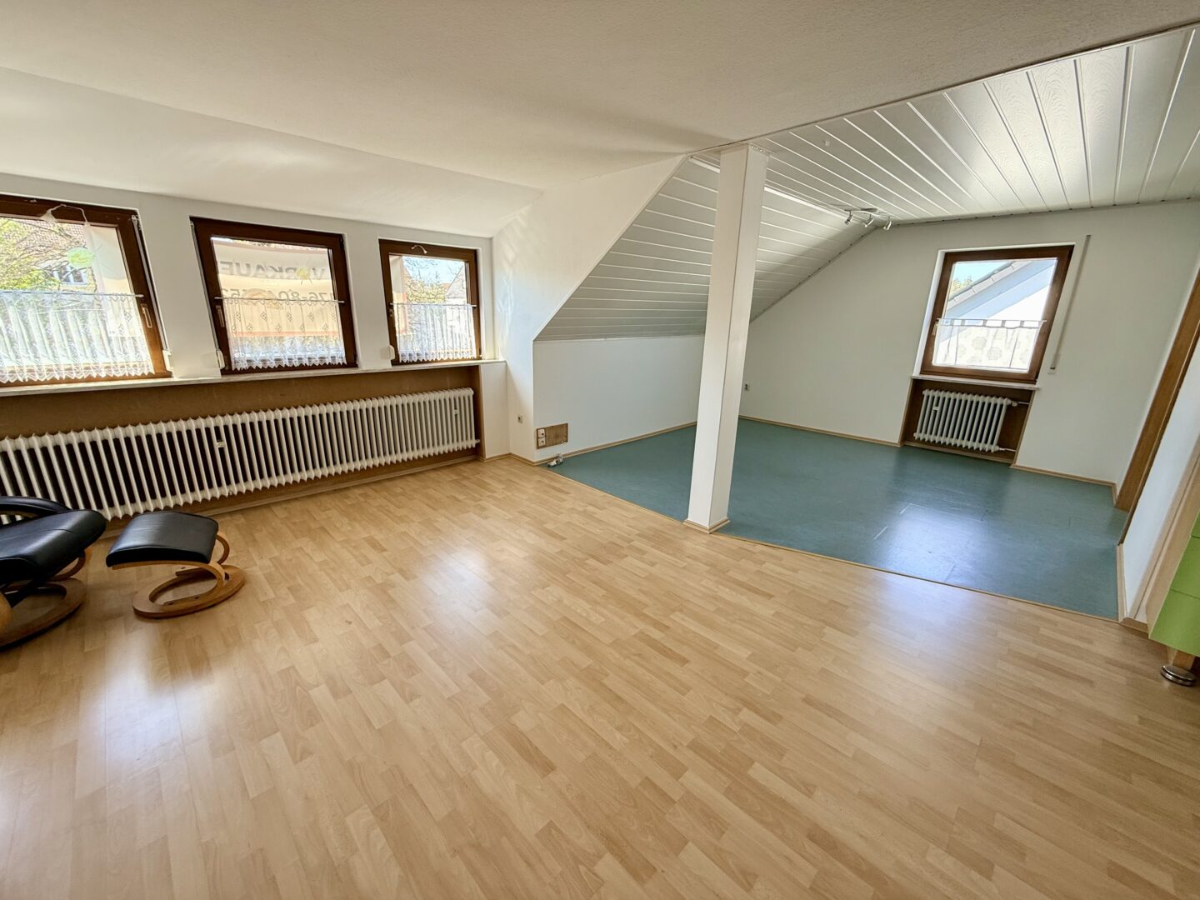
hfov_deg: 102.1
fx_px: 485
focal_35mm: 14
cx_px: 600
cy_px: 450
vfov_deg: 85.7
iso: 100
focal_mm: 2.22
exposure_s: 1/99
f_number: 2.2
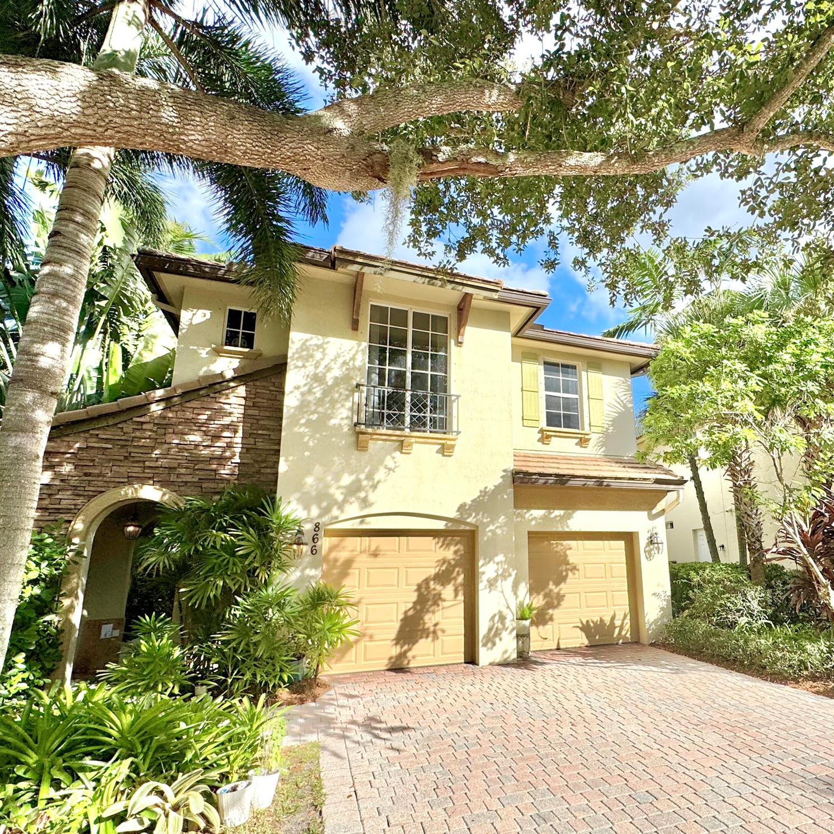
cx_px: 447
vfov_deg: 84.0
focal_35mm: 17
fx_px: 463
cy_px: 425
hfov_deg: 83.8
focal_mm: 2.22
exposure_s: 1/2415
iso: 50
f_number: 2.2
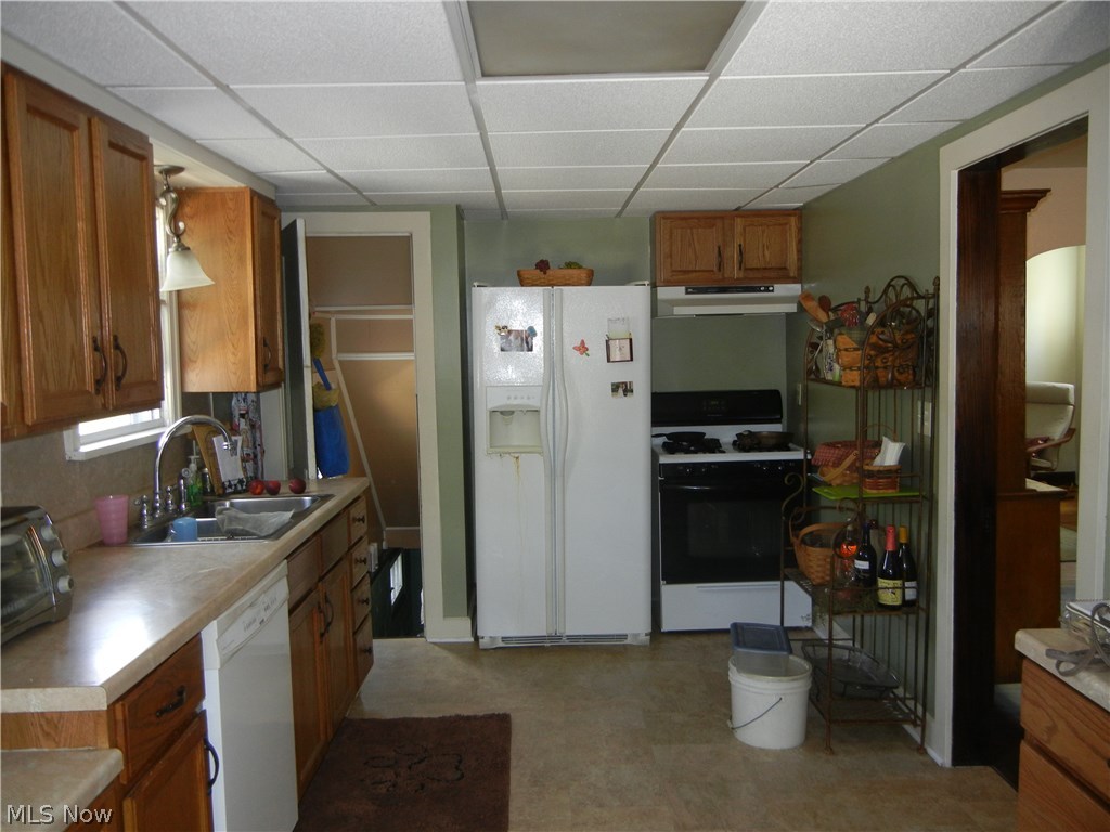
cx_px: 555
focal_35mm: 30
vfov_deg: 46.8
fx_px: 962
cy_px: 416
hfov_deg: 60.0
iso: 200
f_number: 3.5
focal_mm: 5.4
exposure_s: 1/30
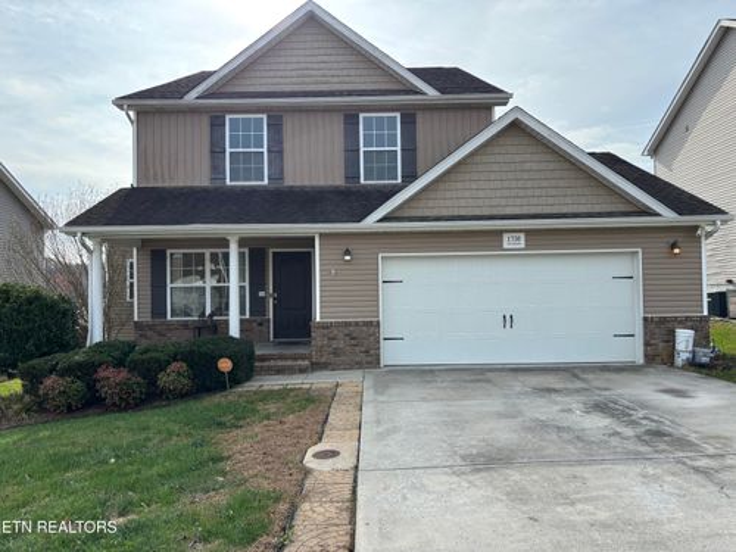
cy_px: 276
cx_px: 368
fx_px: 553
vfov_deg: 53.1
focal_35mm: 26
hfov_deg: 67.3
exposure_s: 1/1949
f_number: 1.6
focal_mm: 5.96
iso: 50
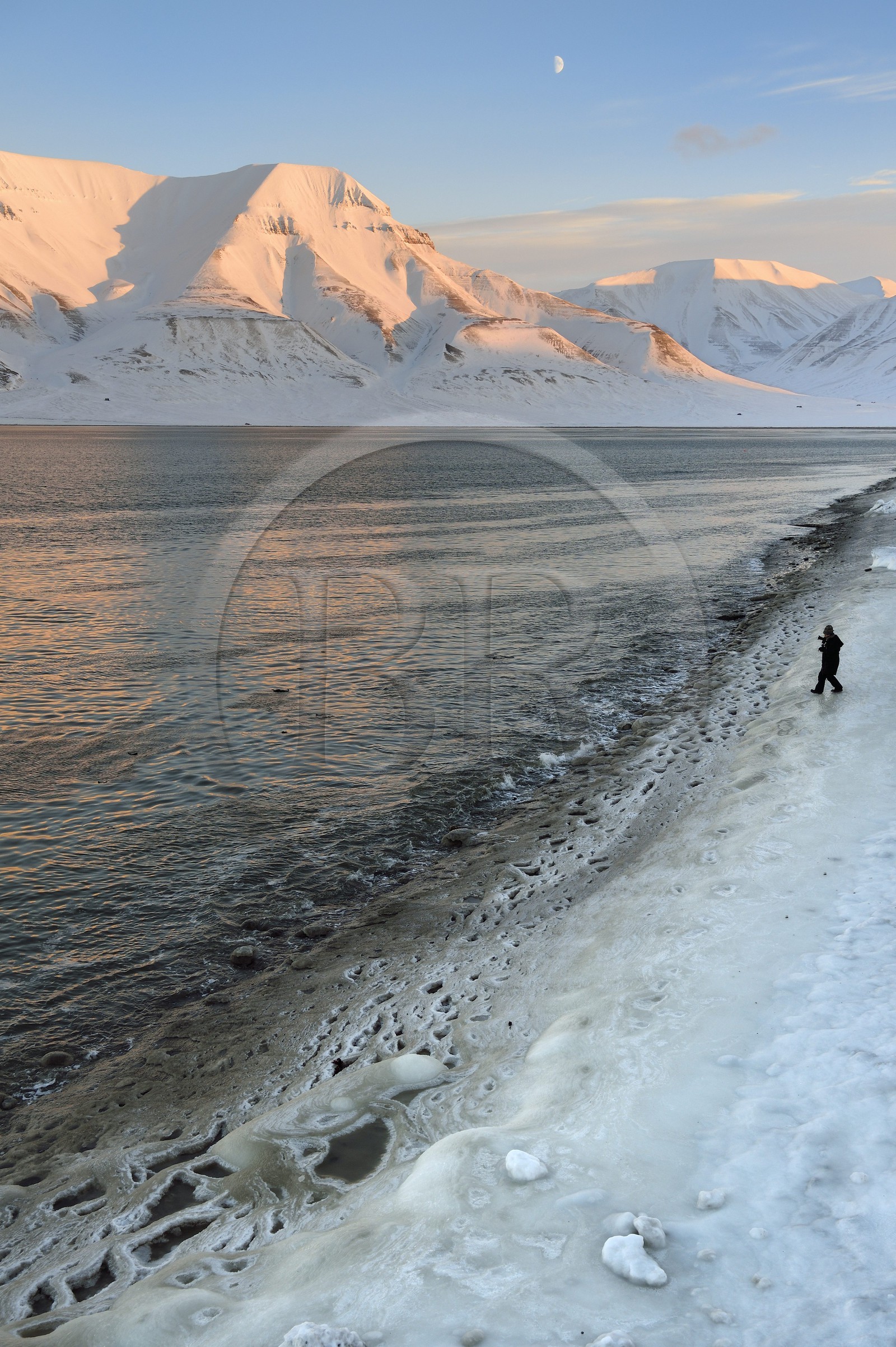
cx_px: 448
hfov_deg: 33.4
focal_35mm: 40
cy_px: 674
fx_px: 1495
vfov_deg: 48.5
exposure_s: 1/160
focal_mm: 40
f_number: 7.1
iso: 200
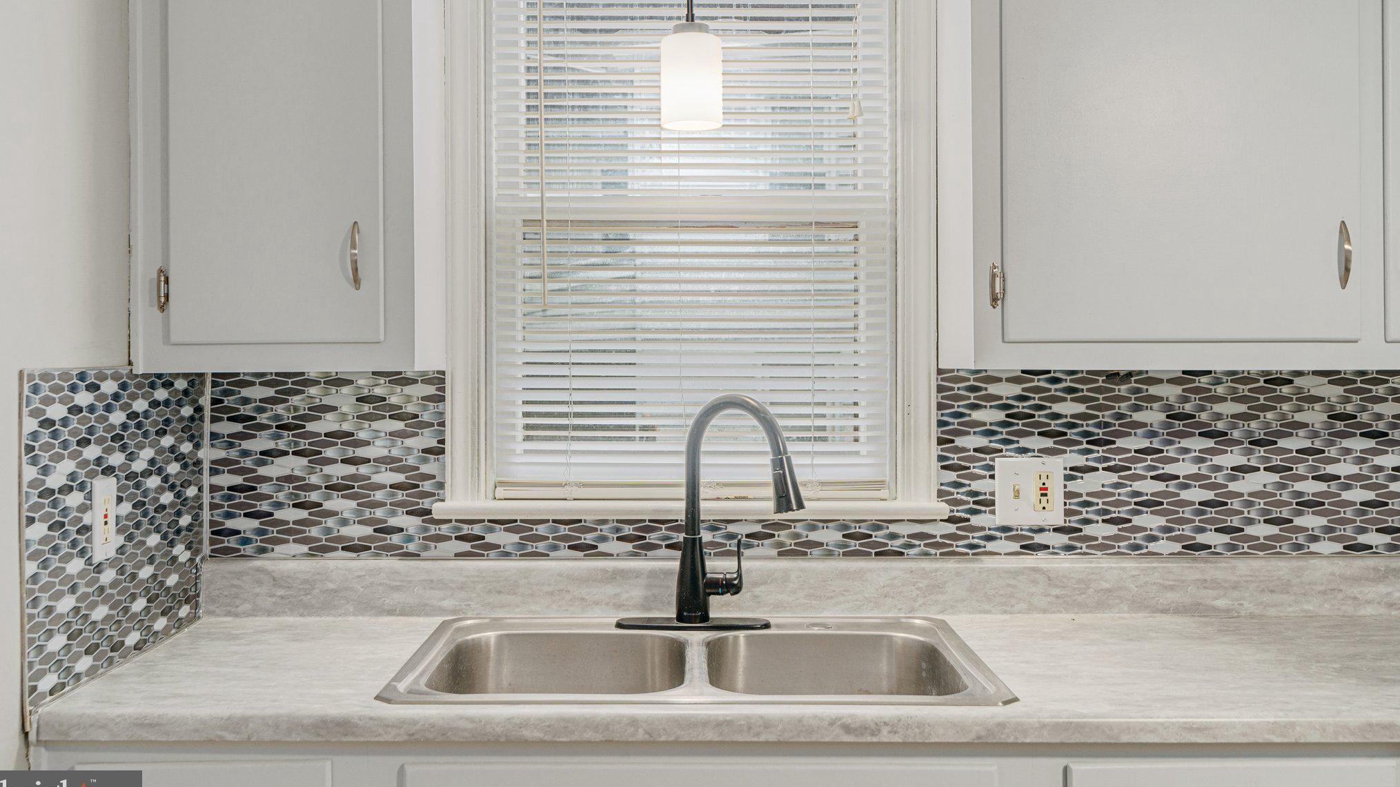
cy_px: 350
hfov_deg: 54.0
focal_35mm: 37
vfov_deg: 32.0
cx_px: 696
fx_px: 1373
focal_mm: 35
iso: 320
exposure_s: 1/40
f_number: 7.1
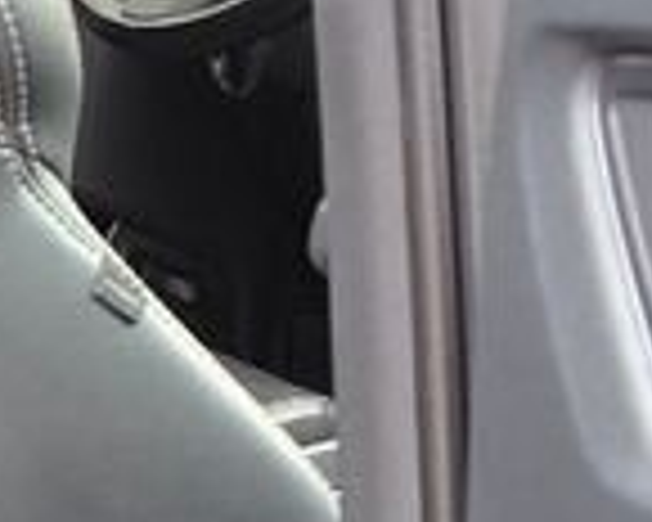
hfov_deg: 9.8
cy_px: 428
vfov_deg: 9.7
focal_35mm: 159
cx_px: -1183
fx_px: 3068
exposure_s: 1/100
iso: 320
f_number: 1.7
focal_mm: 6.3
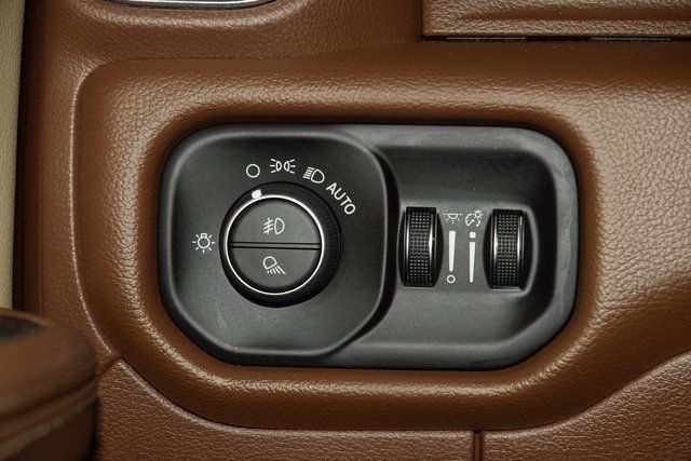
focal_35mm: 105
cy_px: 230
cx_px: 346
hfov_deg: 19.5
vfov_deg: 13.0
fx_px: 2016
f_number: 8
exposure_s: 1/125
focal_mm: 70
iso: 100
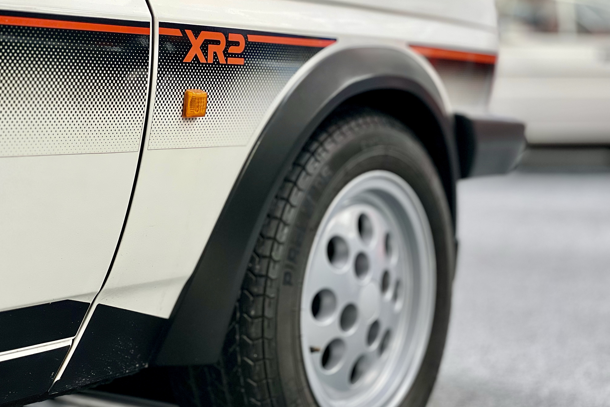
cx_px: 302
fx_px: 1372
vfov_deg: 16.9
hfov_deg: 25.1
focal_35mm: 81
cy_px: 217
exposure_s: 1/121
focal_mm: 9
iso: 100
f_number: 2.8
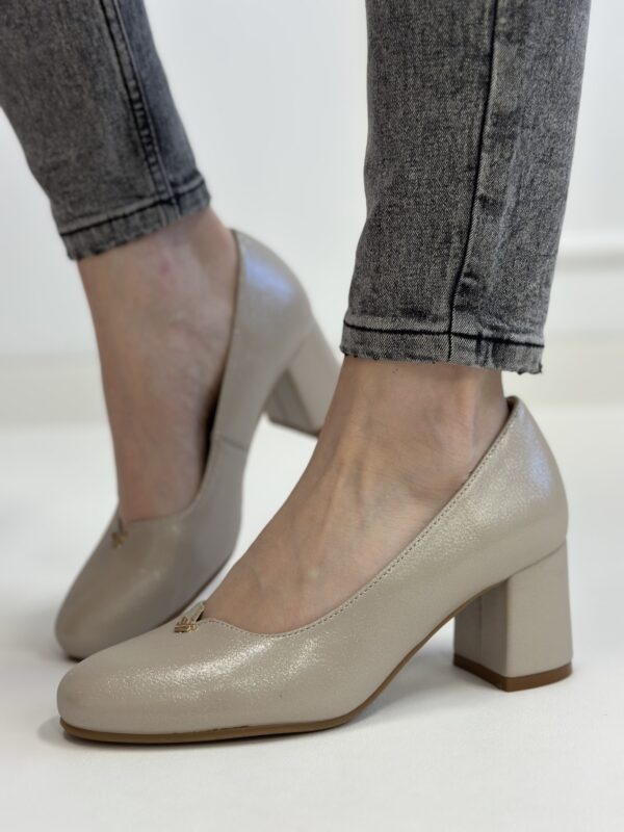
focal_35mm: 48
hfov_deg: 30.3
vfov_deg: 39.7
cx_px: 312
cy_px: 416
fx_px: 1154
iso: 125
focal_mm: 6.86
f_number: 1.78
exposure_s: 1/100
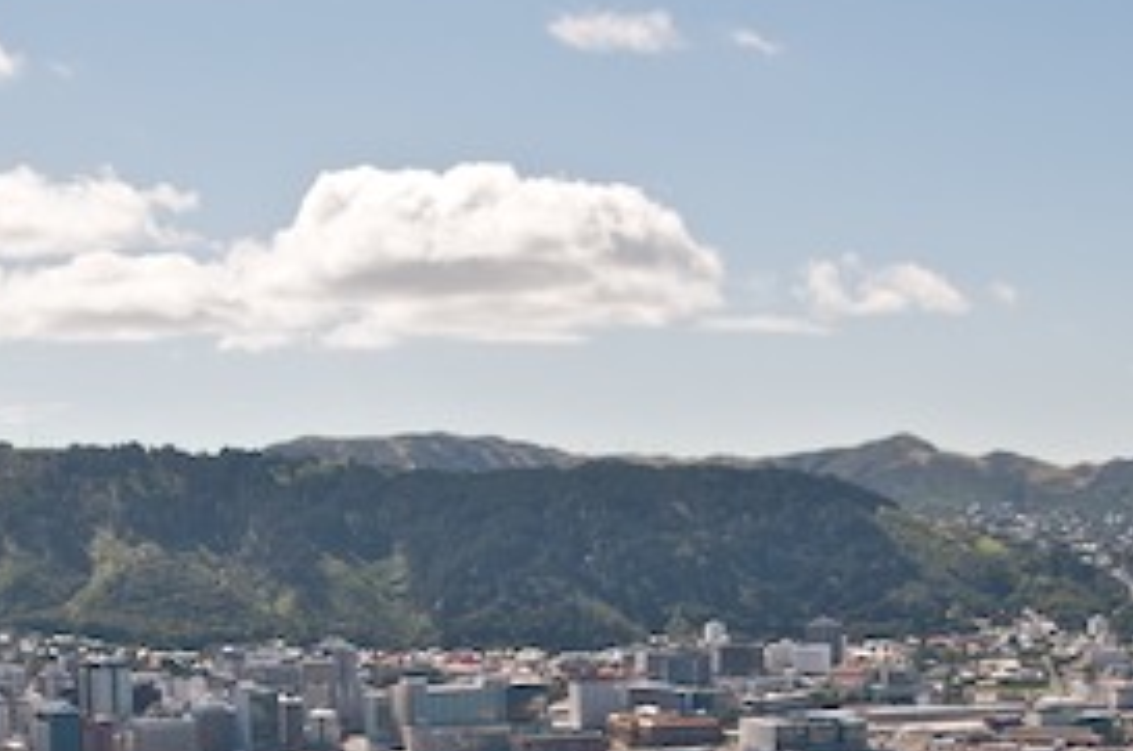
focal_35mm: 79
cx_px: 461
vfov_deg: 16.8
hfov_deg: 25.7
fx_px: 2482
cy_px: 763
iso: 320
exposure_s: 1/500
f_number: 11
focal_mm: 24
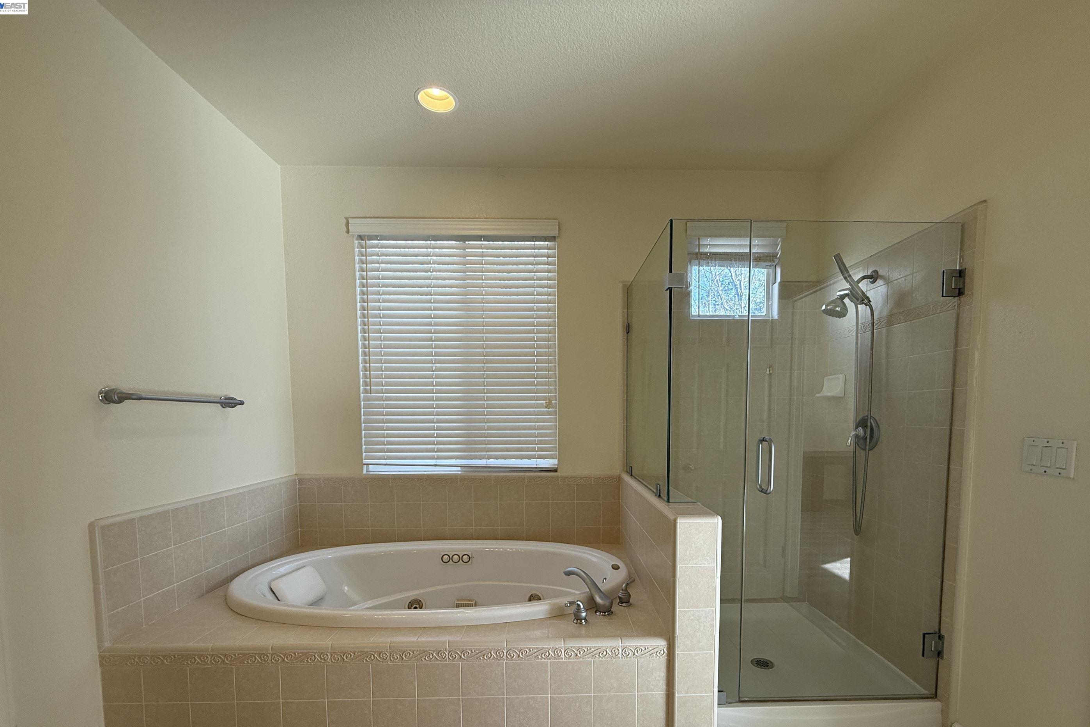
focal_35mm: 16
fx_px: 484
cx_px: 574
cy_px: 448
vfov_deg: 72.7
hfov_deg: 96.6
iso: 80
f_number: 2.2
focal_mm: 2.22
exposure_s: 1/120
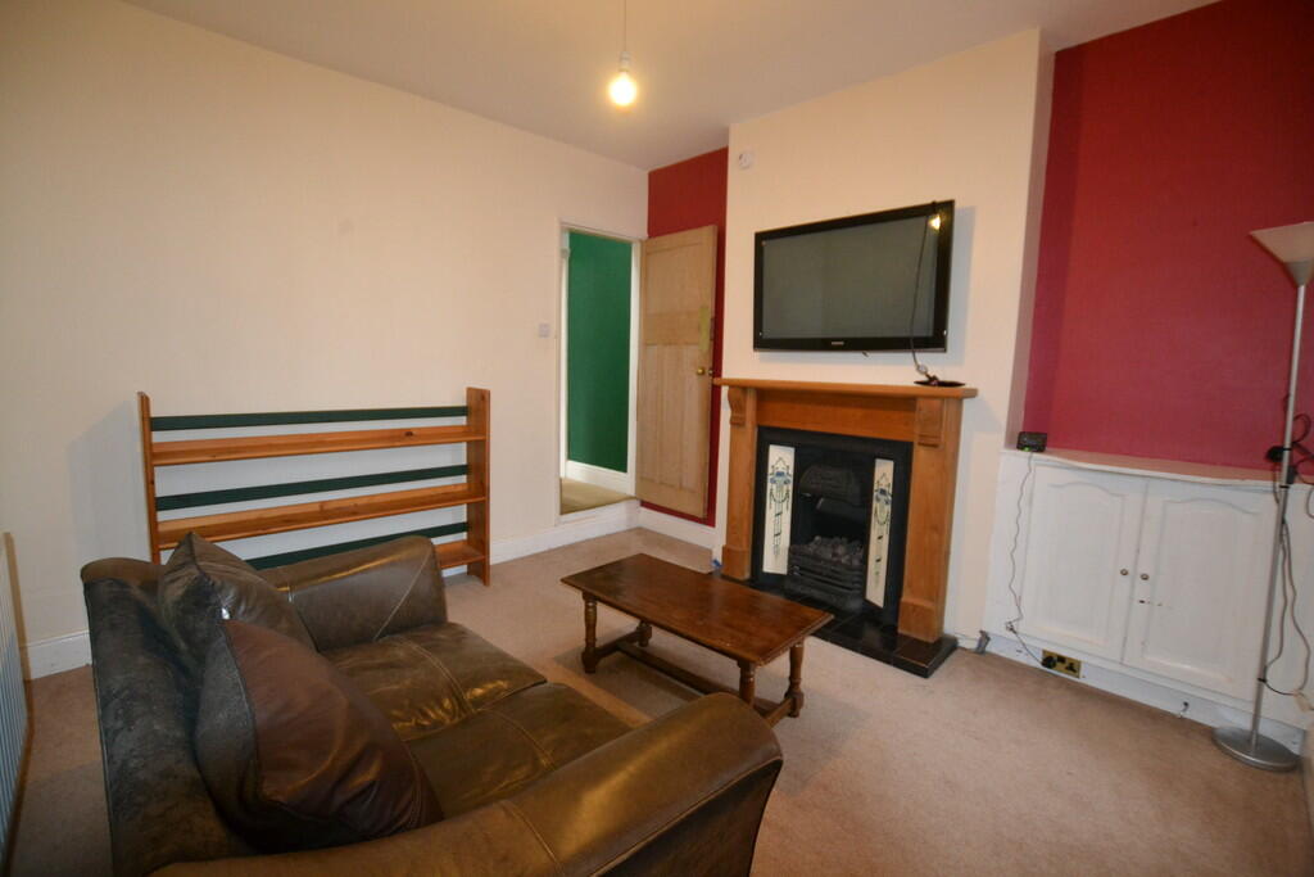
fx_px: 548
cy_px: 438
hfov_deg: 100.4
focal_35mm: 15
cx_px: 657
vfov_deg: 77.3
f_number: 3.5
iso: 1800
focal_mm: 10
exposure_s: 1/60
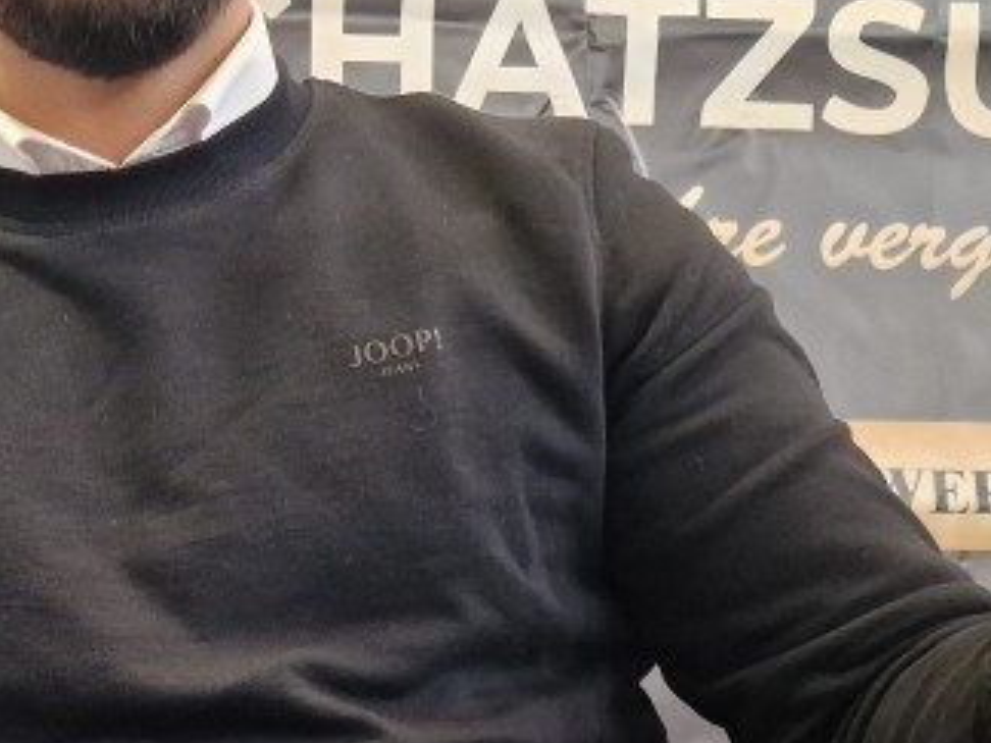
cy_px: 618
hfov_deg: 26.3
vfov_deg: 20.4
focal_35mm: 71
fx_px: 2033
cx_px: 55
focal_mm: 6.4
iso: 250
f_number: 1.8
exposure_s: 1/100
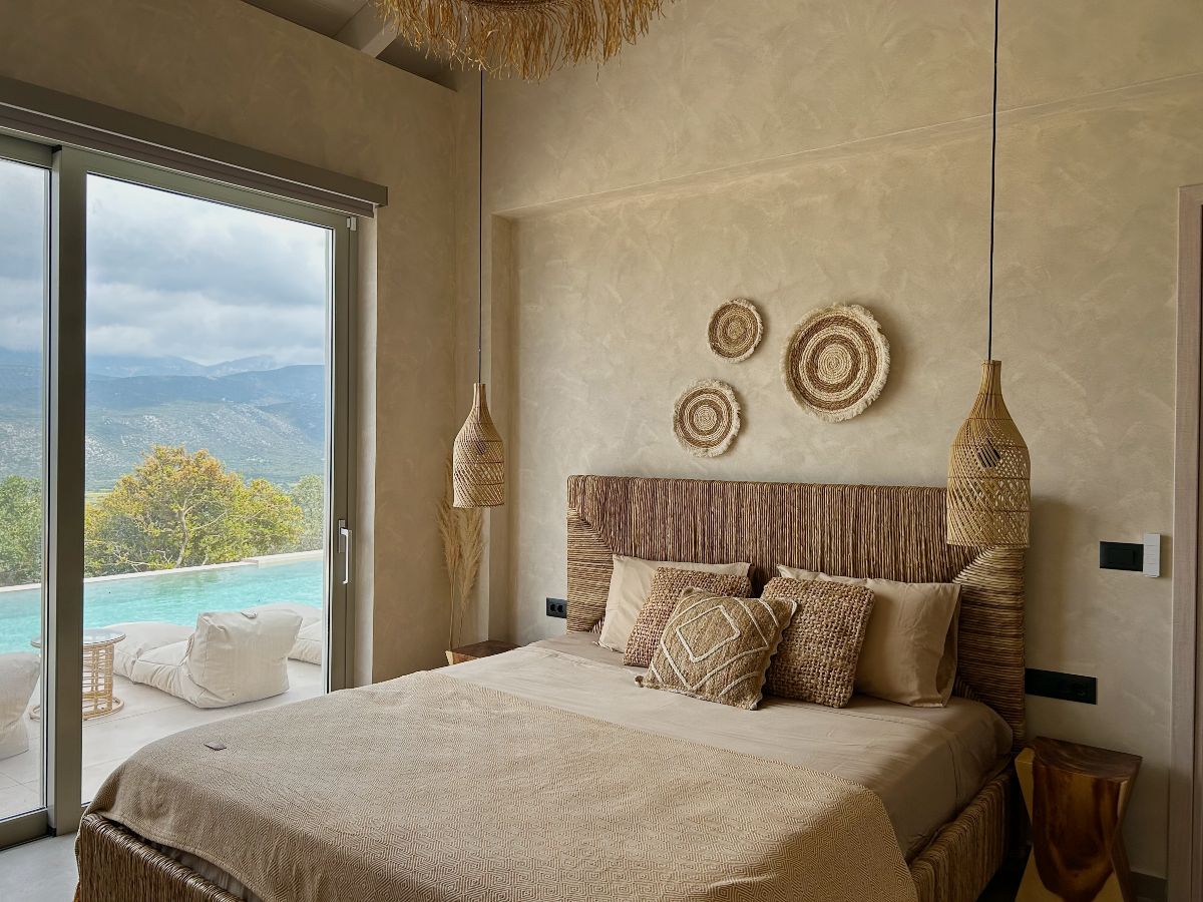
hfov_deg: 67.3
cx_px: 602
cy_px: 451
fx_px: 904
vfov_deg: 53.1
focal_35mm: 26
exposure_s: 1/439
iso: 50
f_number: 1.5
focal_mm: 5.7
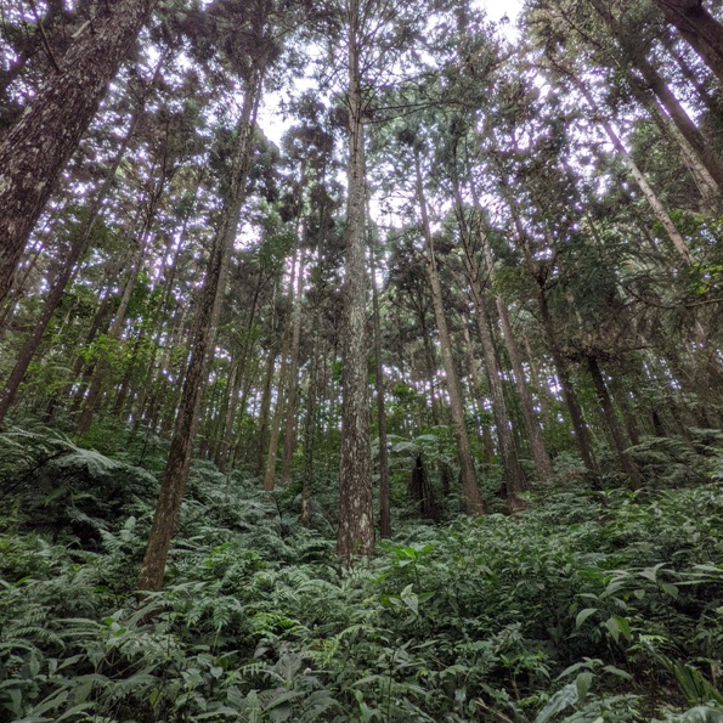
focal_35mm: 19
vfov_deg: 77.7
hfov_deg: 77.7
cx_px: 361
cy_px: 350
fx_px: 449
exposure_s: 1/160
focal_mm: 2.22
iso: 37
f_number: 2.2
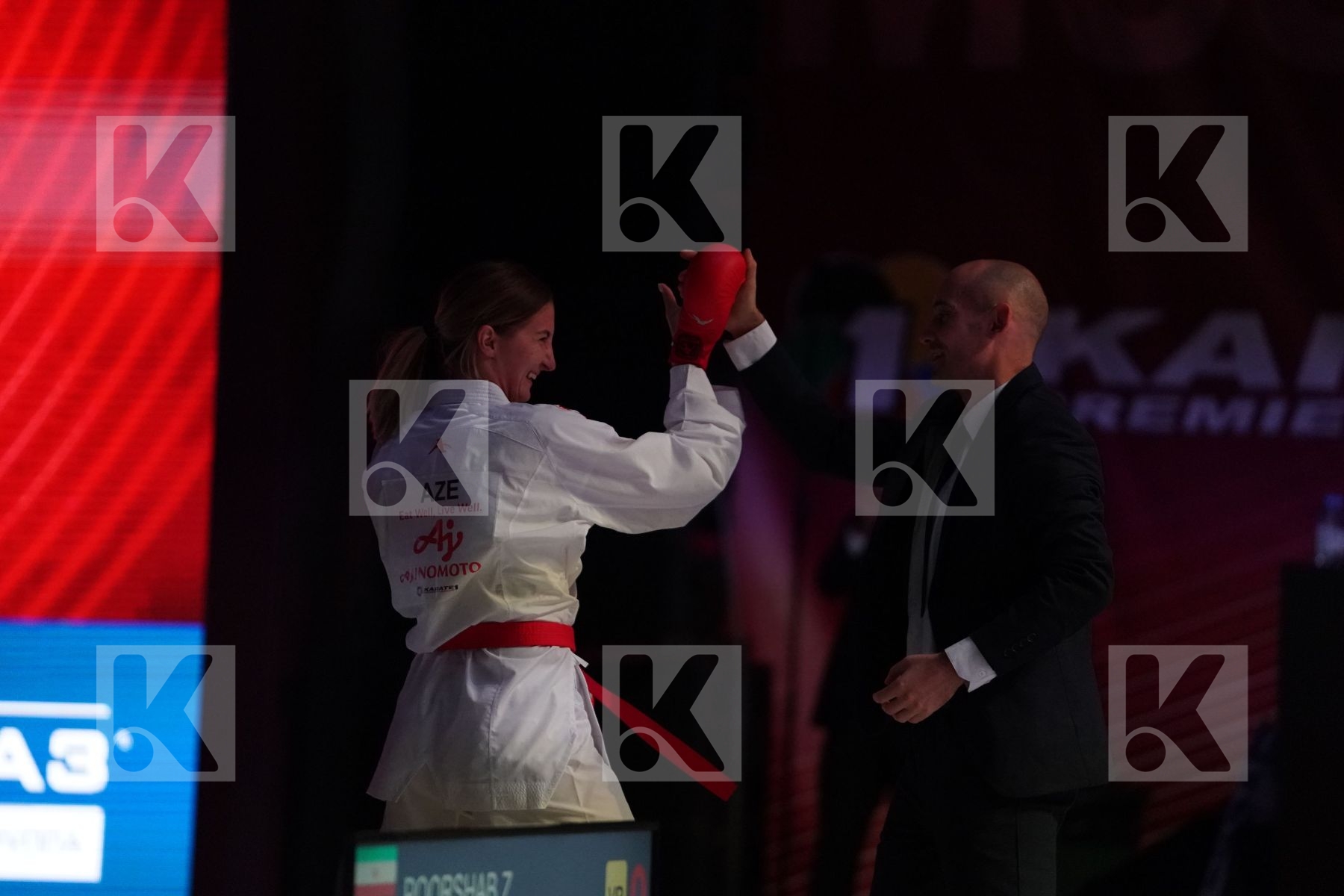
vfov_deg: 6.9
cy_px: 448
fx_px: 7466
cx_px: 672
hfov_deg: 10.3
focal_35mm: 200
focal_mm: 200
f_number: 2.8
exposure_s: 1/1000
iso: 6400
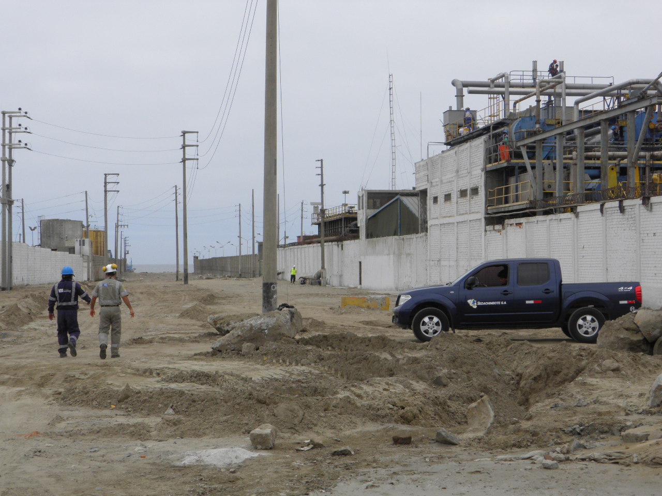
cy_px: 248
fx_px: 1186
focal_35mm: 62
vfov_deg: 23.7
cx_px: 331
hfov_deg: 31.2
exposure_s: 1/400
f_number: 6
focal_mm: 11.2
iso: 50
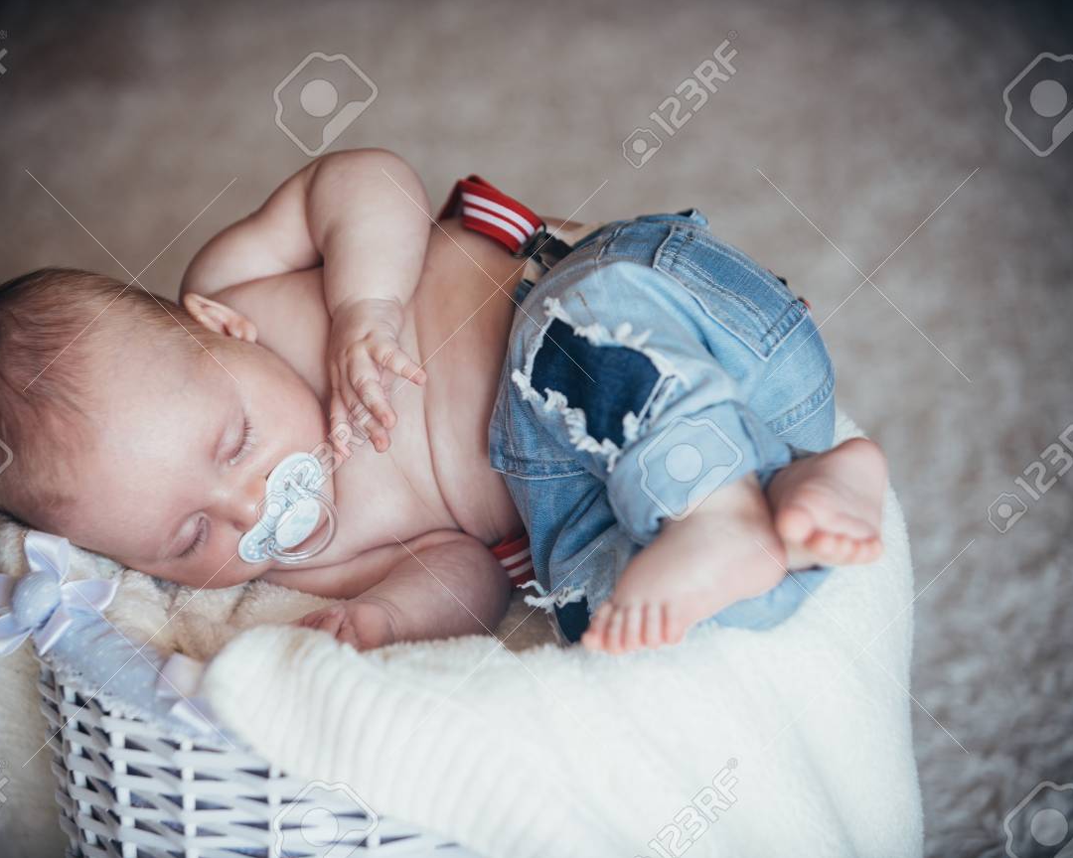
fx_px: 4160
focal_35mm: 131
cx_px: 500
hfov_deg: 14.7
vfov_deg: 11.8
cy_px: 429
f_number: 3.2
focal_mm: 116
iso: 125
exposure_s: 1/125
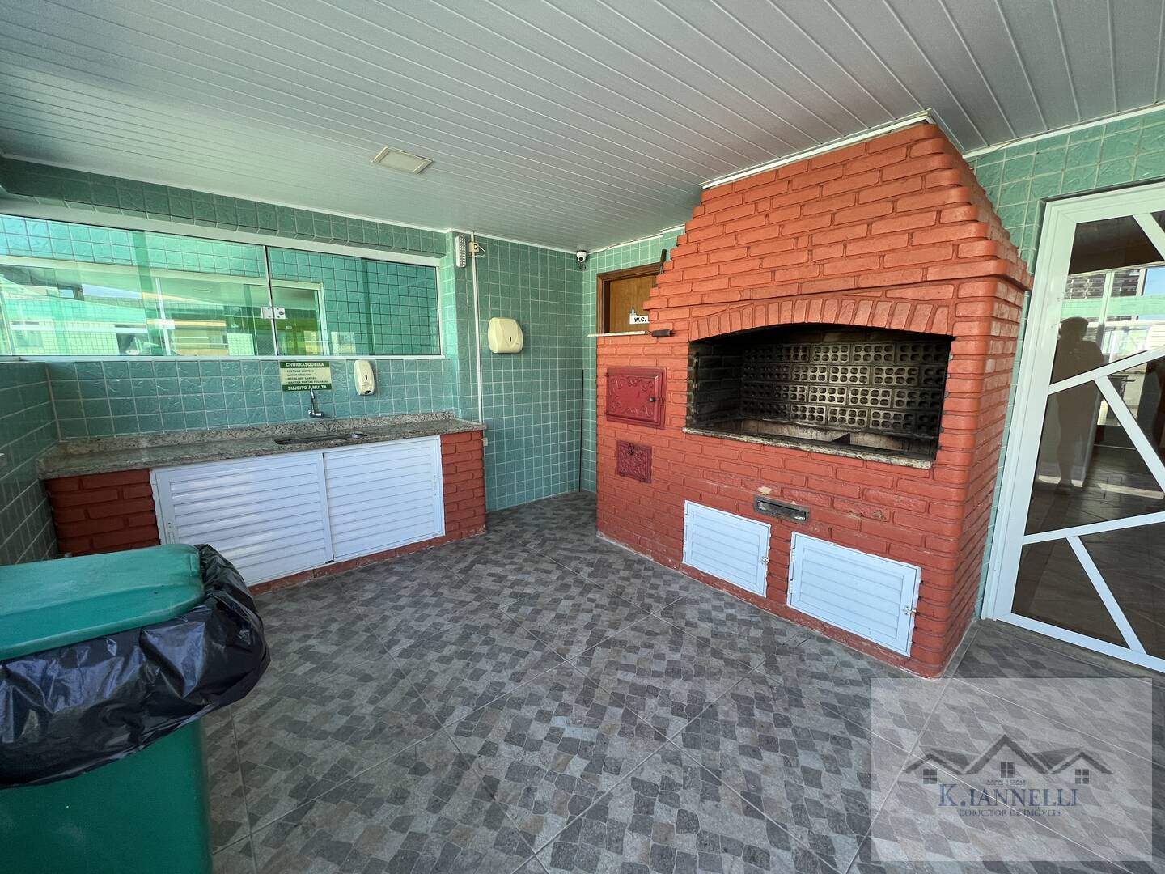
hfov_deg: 106.2
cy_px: 437
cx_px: 582
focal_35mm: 13
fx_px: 438
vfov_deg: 89.9
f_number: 1.8
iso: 80
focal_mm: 1.57
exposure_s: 1/99
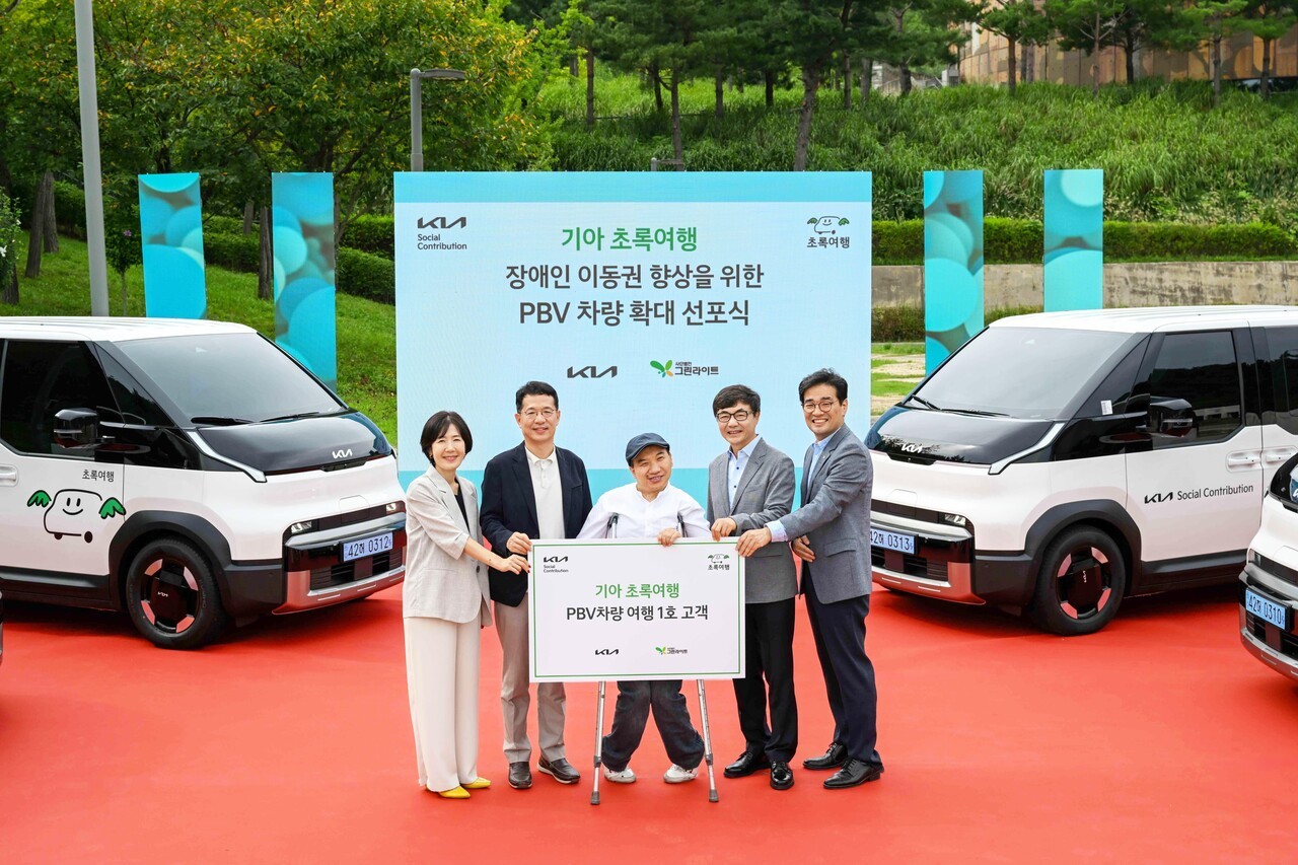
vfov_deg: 28.1
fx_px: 1730
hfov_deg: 41.1
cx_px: 649
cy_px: 432
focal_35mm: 48
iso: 200
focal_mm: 48
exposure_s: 1/200
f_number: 9
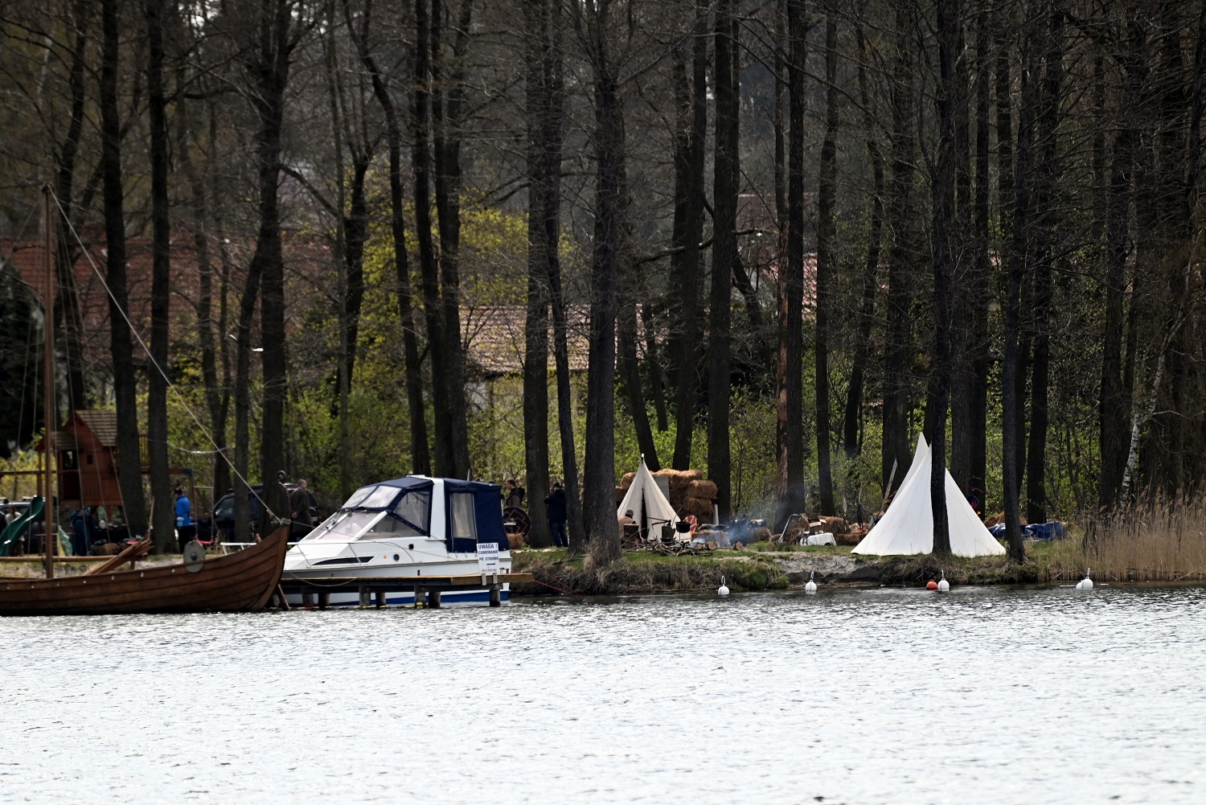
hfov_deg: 6.9
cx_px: 603
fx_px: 10052
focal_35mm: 300
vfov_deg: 4.6
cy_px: 402
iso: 360
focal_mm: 300
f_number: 5.6
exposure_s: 1/1000
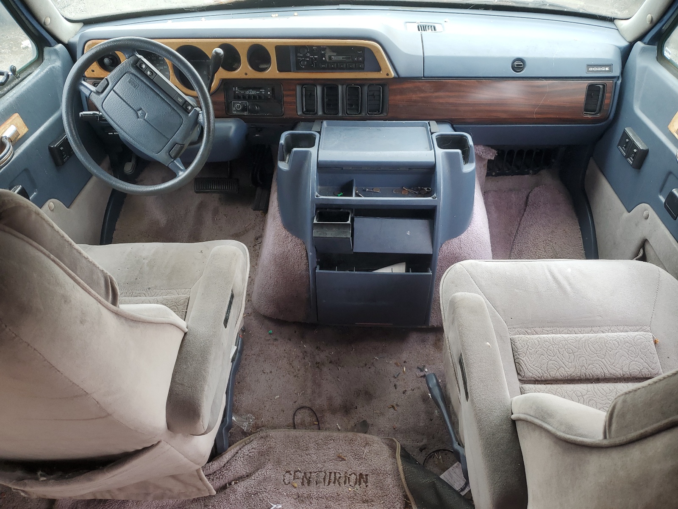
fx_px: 509
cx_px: 339
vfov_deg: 53.1
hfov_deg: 67.3
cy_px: 254
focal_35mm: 26
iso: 51
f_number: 1.5
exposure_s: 1/60.2
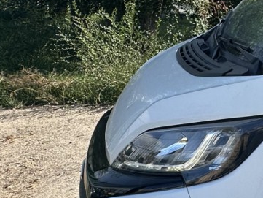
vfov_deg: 22.8
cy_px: 7
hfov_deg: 25.0
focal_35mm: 62
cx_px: 380
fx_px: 471
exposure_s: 1/774
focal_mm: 2.22
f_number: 2.2
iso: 40
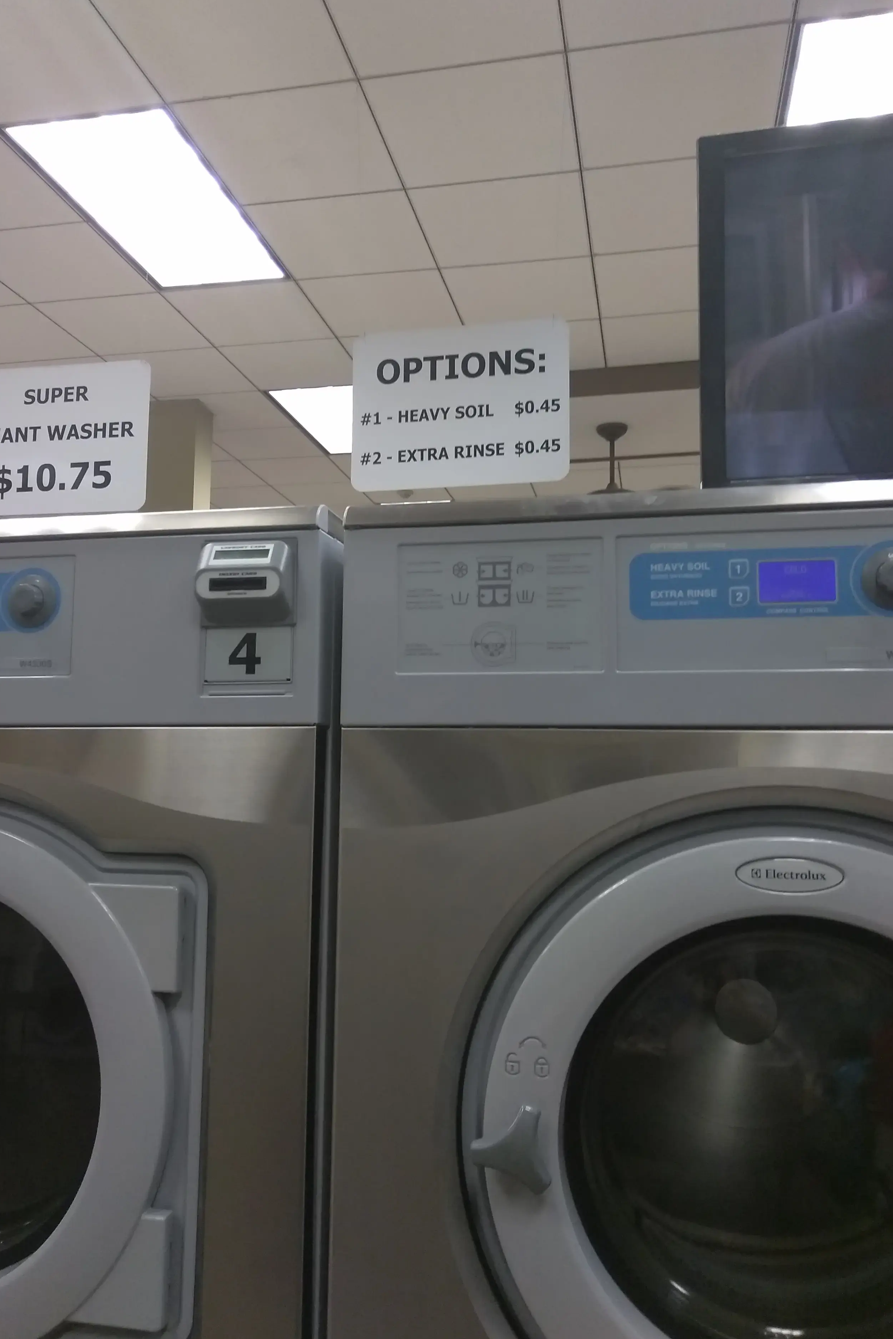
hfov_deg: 55.0
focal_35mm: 23
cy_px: 641
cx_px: 402
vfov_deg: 76.1
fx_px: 856
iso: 378
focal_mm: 3.46
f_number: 2.2
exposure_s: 1/30
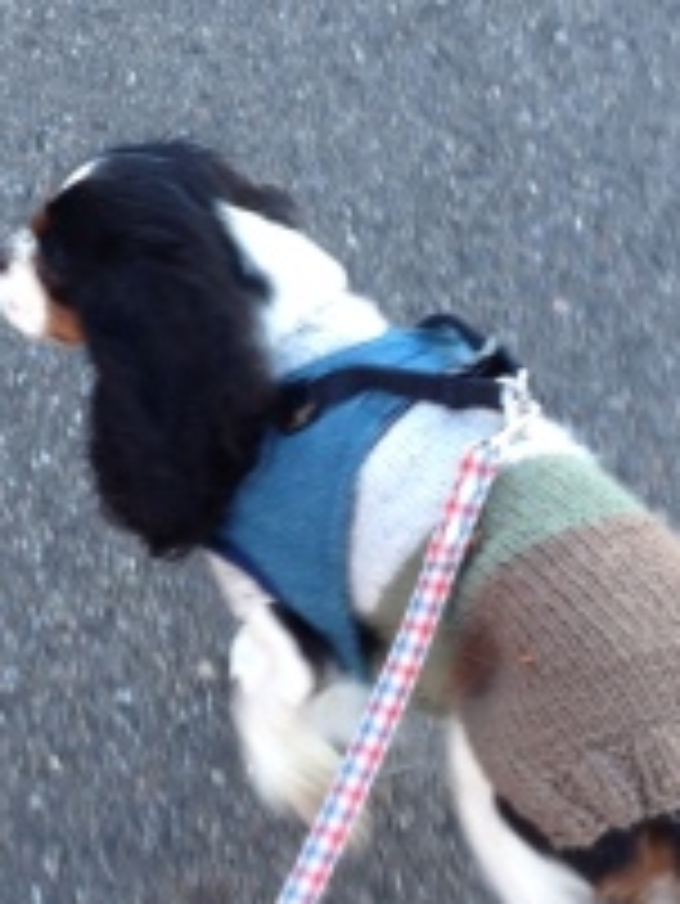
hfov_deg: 17.0
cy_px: 369
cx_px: 227
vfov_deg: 22.5
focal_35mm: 87
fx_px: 2276
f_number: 2.4
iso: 80
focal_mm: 4.28
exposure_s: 1/120
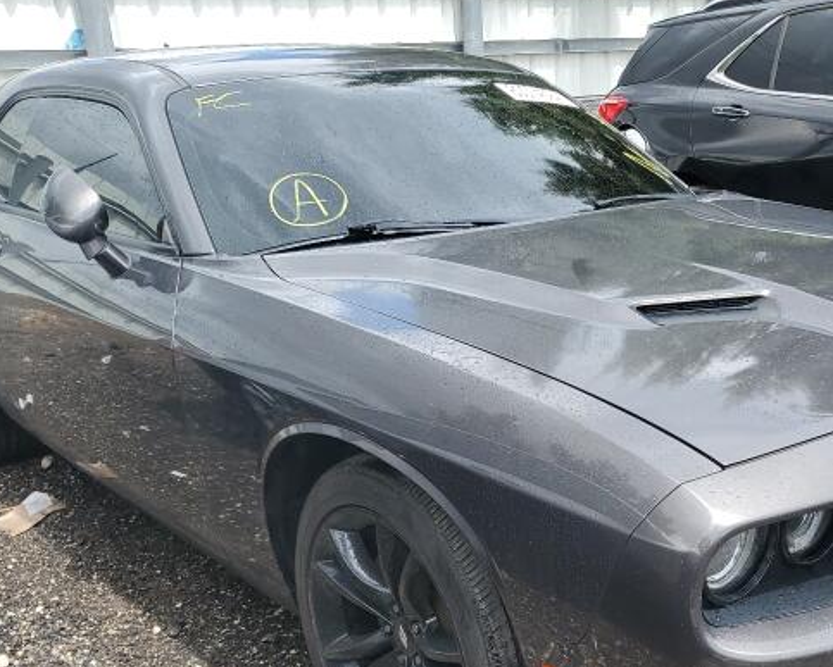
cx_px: 543
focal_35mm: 42
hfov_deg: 43.3
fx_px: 1036
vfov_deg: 35.1
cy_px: 479
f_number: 1.5
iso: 50
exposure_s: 1/1000
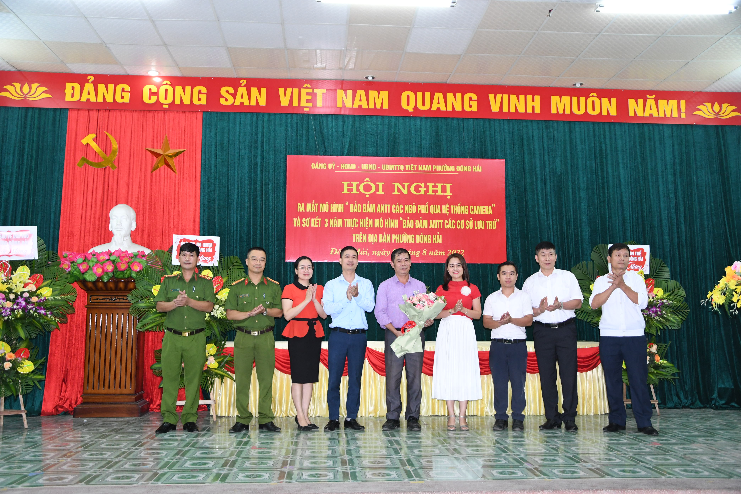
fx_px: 741
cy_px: 247
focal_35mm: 36
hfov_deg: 53.1
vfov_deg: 36.9
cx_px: 370
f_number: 3.8
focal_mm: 24
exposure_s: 1/200
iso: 1600
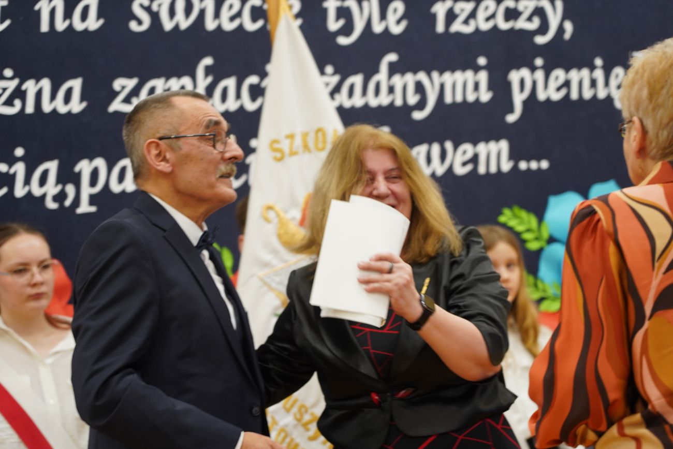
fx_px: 1963
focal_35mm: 105
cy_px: 224
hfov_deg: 19.5
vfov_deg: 13.0
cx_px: 336
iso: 1600
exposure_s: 1/125
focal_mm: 105
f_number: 4
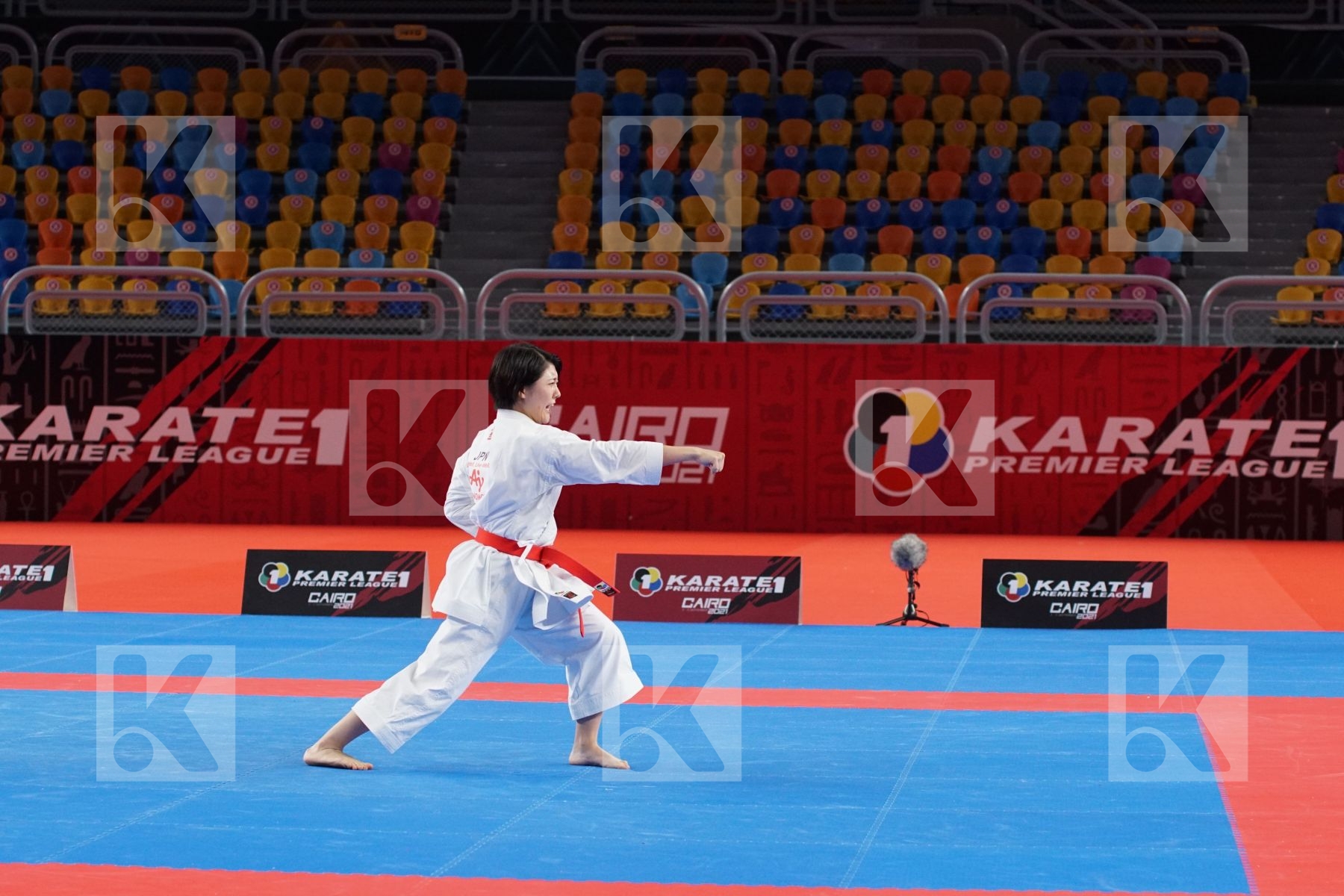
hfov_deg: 19.5
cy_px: 448
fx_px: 3920
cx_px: 672
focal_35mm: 105
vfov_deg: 13.0
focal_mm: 70
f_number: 3.2
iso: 1000
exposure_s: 1/400
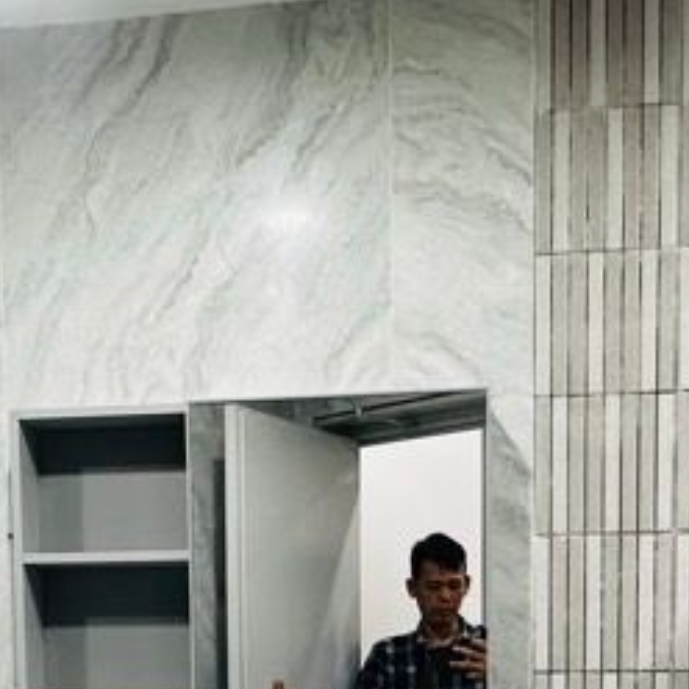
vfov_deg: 30.1
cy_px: 750
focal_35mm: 51
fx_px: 1148
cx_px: 283
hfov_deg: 33.3
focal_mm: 2.22
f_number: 2.2
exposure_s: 1/50
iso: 200
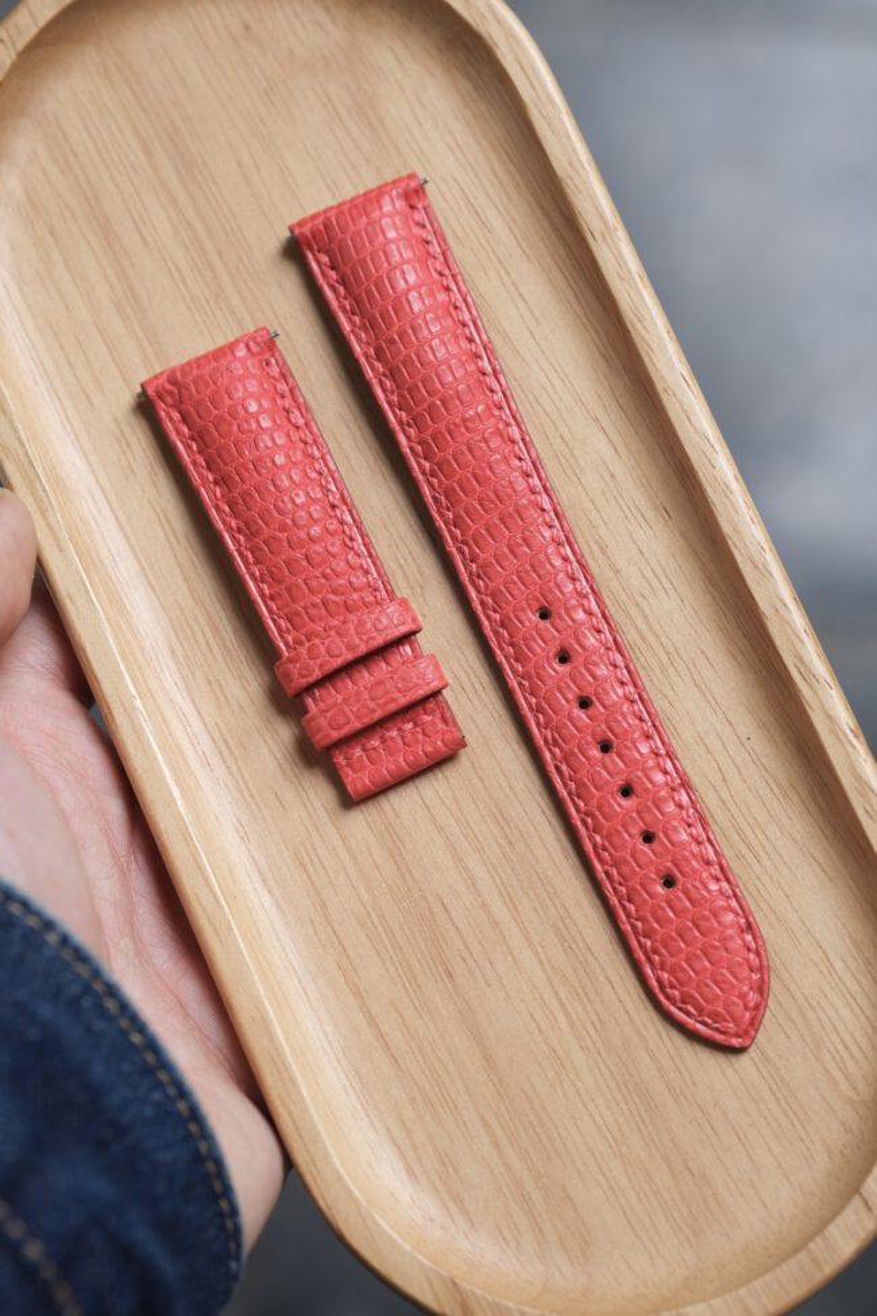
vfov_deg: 22.6
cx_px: 438
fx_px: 3288
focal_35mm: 90
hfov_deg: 15.2
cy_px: 658
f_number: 4.5
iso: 160
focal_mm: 60
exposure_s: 1/80
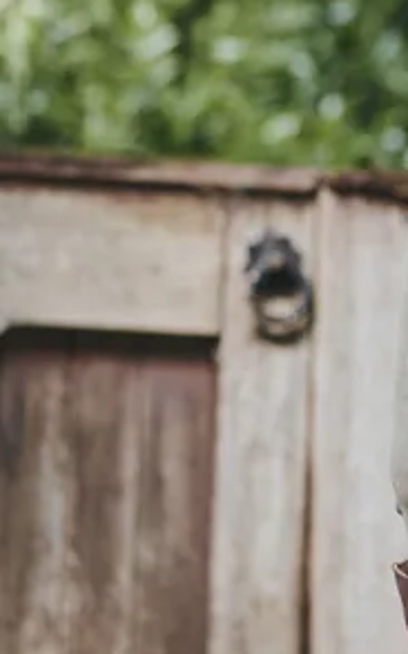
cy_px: 220
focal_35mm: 292
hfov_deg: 4.4
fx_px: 5197
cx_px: 749
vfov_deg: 7.2
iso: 800
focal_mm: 105
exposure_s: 1/500
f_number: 4
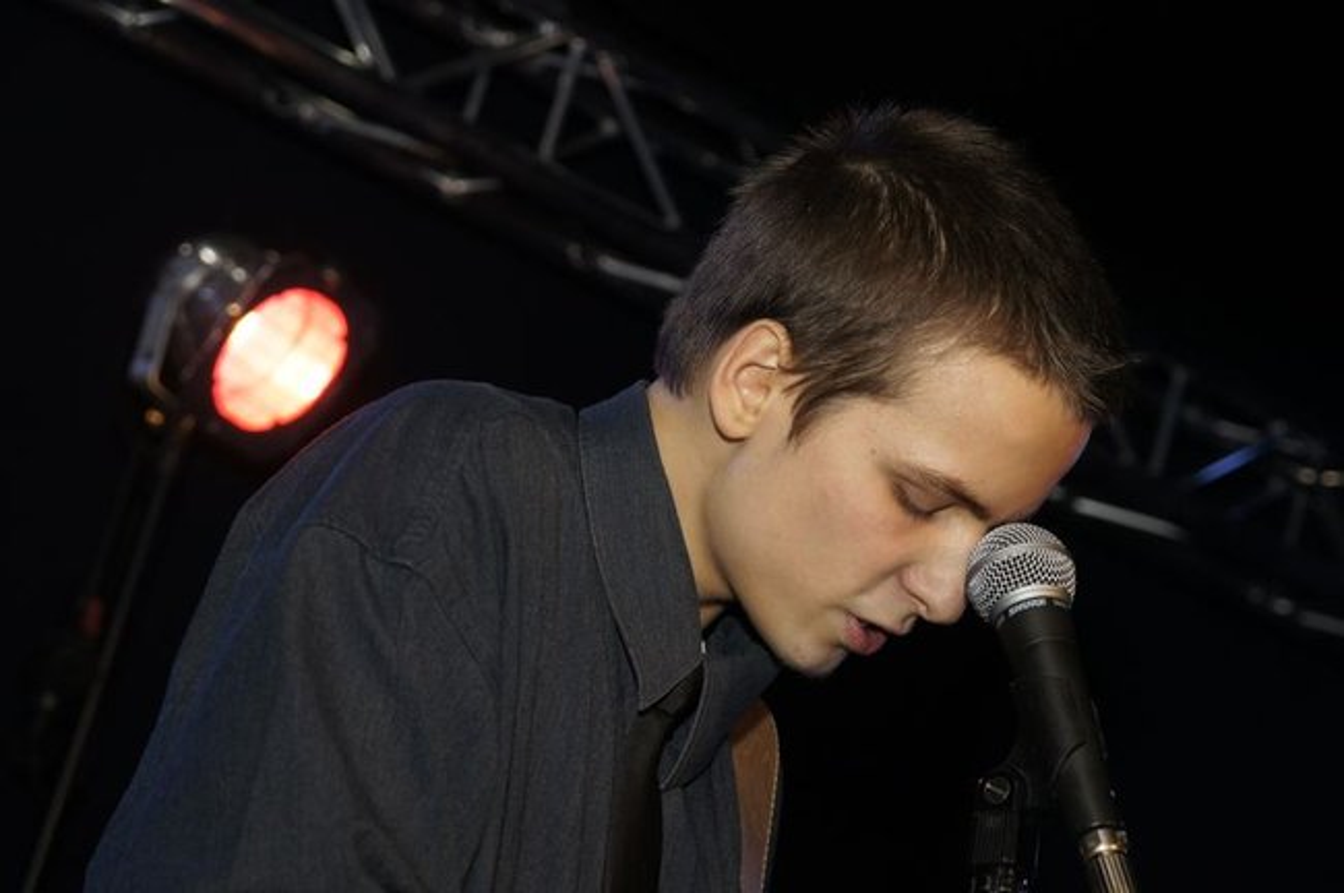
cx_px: 672
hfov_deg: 19.5
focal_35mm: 105
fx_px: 3916
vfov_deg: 13.0
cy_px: 446
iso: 400
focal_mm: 70
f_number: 5.6
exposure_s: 1/125
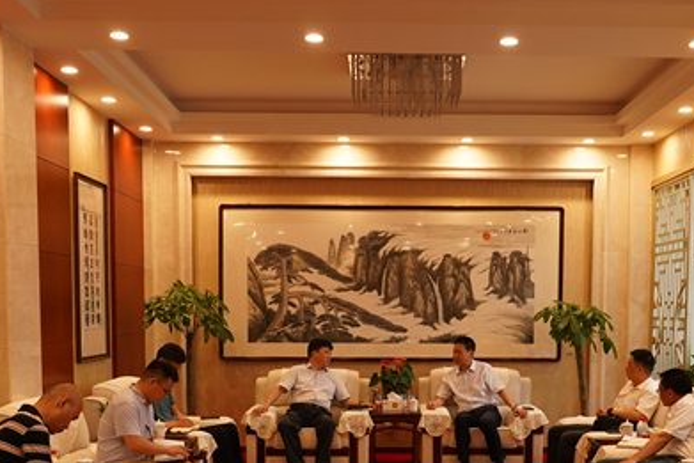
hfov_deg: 42.6
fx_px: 887
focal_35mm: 46
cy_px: 383
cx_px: 390
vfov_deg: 28.5
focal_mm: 24
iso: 1600
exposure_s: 1/60
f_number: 5.6
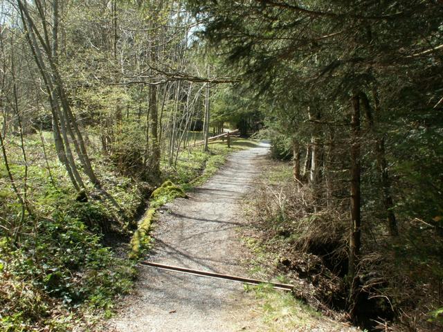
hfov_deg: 52.6
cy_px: 166
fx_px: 448
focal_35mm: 35
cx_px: 222
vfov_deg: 40.7
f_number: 7.1
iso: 50
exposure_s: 1/50
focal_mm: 5.86
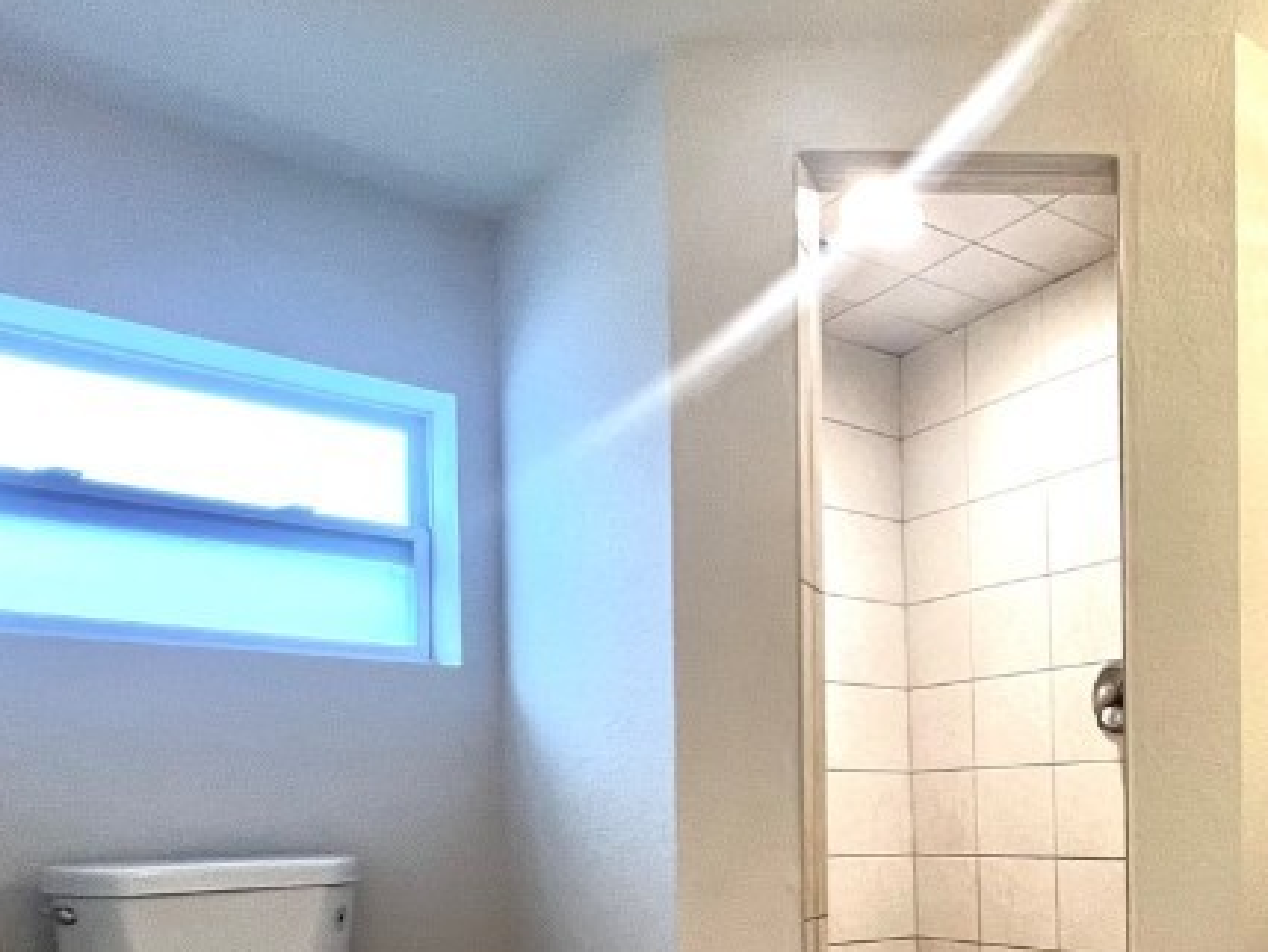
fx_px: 1136
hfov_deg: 49.4
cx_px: 1221
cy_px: 843
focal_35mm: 31
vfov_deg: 42.1
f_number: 1.8
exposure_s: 1/60
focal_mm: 1.57
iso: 160
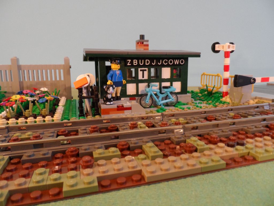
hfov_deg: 71.6
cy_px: 103
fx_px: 190
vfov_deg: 56.8
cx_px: 137
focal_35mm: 24
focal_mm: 4
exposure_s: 1/30
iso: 240
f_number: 3.2
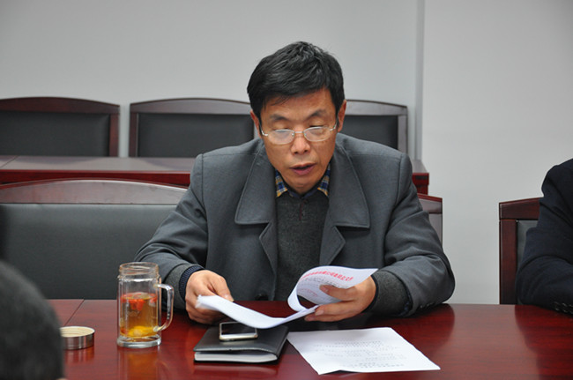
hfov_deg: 20.6
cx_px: 286
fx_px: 1573
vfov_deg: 13.8
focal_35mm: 99
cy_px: 190
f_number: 5.3
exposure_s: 1/40
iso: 800
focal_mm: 66
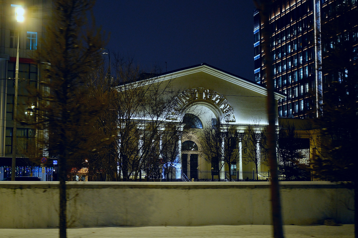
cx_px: 180
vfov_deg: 31.9
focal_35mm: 42
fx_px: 418
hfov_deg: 46.4
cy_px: 122
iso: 1250
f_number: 2.8
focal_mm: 27
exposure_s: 1/28
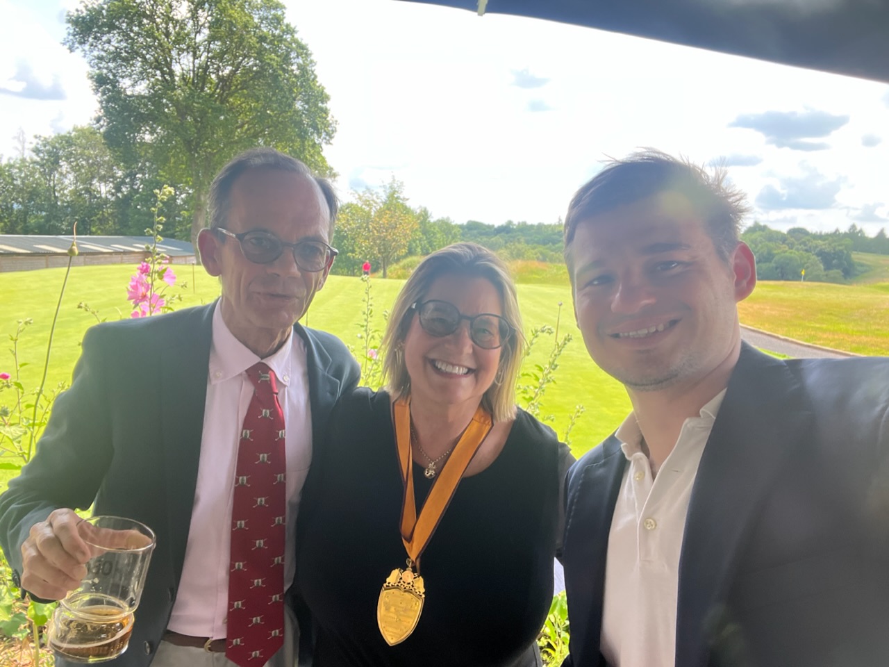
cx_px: 444
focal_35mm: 23
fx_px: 591
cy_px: 334
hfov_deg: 73.9
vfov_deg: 58.9
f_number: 2.2
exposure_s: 1/161
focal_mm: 2.71
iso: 32
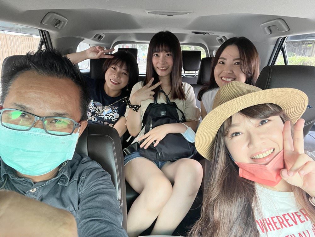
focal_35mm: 23
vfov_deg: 58.9
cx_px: 158
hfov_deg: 73.9
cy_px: 118
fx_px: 209
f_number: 2.2
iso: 125
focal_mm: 2.71
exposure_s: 1/60
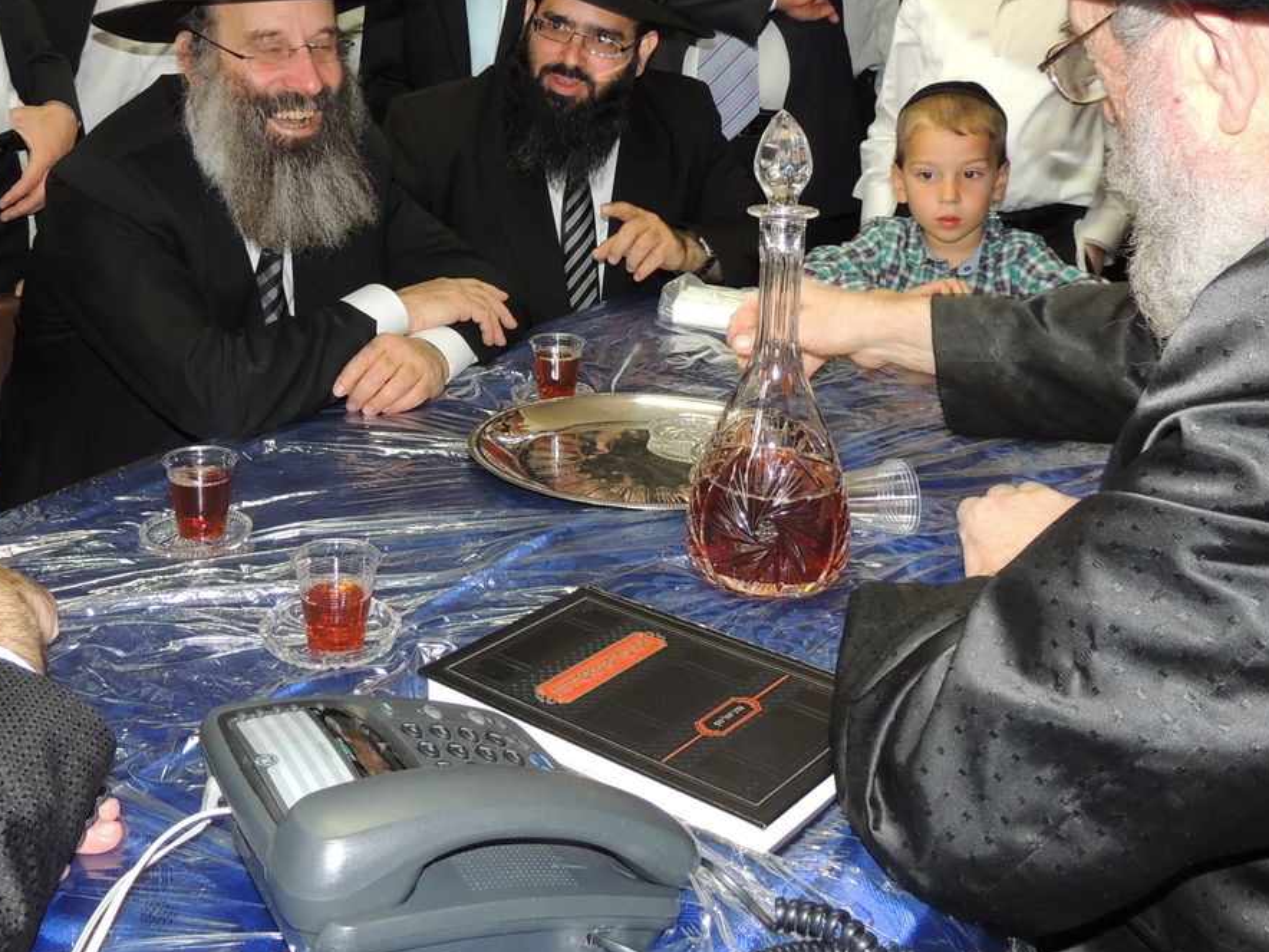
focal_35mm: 38
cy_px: 266
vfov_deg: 37.0
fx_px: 1393
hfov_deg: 48.6
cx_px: 501
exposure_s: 1/30
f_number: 3
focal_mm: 4.3
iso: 200
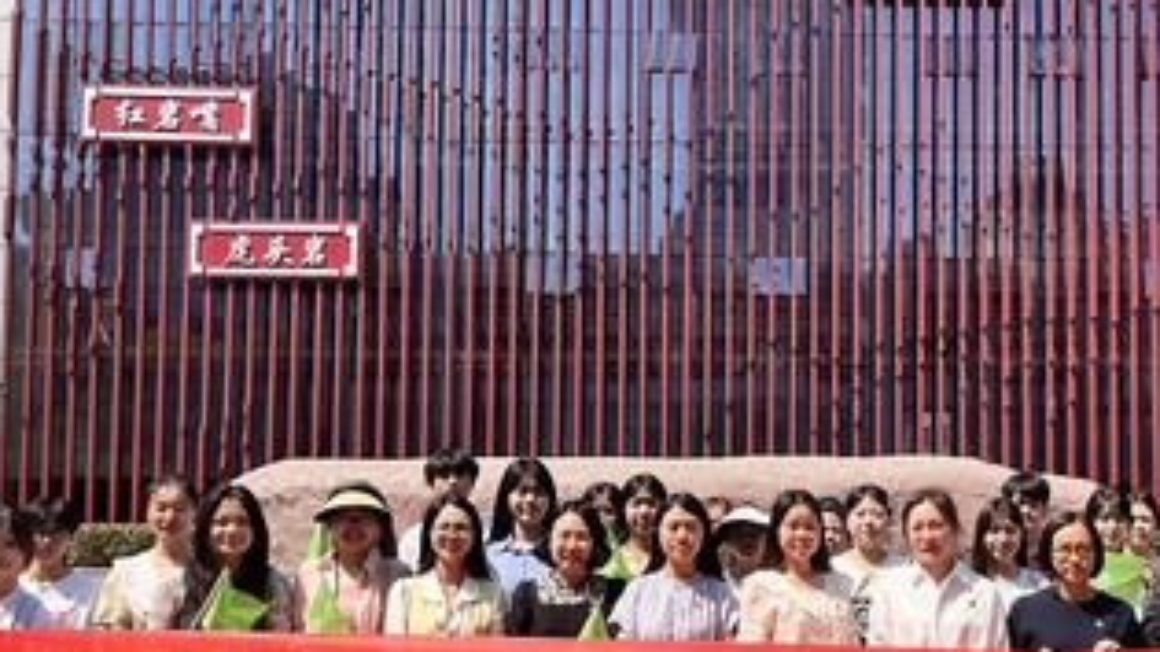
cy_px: 418
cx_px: 759
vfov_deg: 26.4
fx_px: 1384
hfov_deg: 44.9
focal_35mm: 45
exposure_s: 1/1890
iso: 50
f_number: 1.6
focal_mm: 5.1
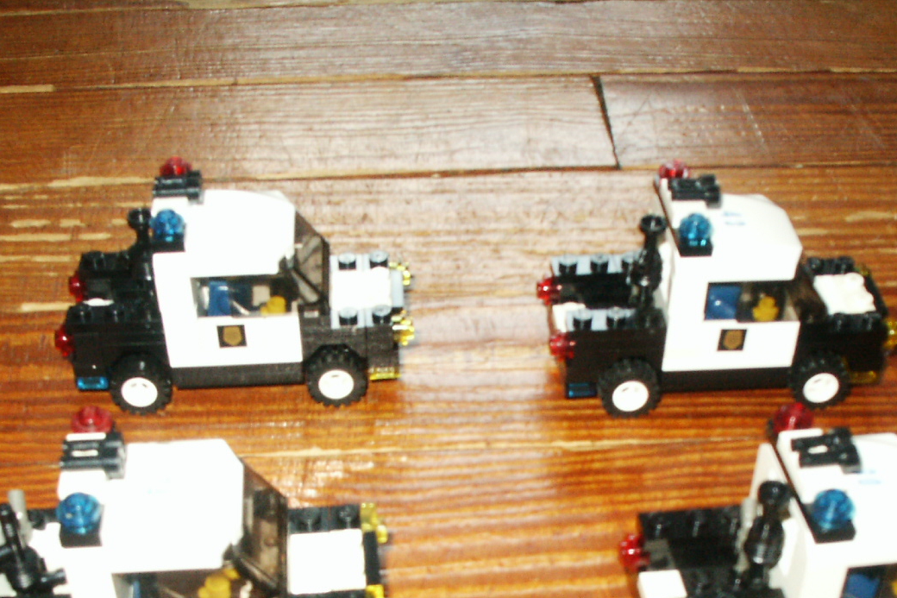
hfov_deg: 35.6
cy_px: 517
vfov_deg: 23.6
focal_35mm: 56
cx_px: 488
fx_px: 1395
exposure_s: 1/45
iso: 200
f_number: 6.7
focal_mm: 7.18
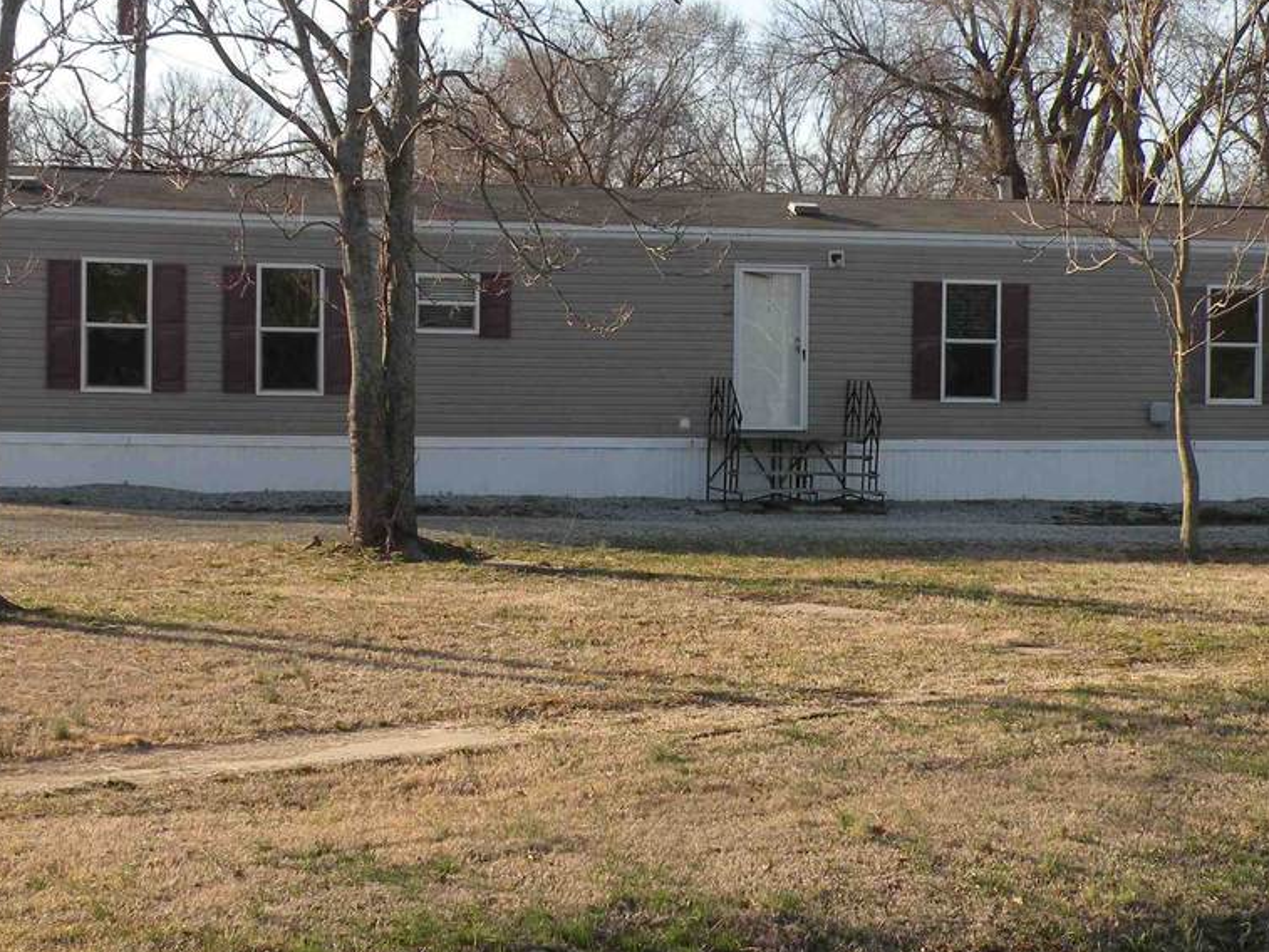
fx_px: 2603
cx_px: 739
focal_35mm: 71
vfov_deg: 20.7
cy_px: 461
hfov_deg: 27.4
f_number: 5
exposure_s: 1/168
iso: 64
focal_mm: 7.4
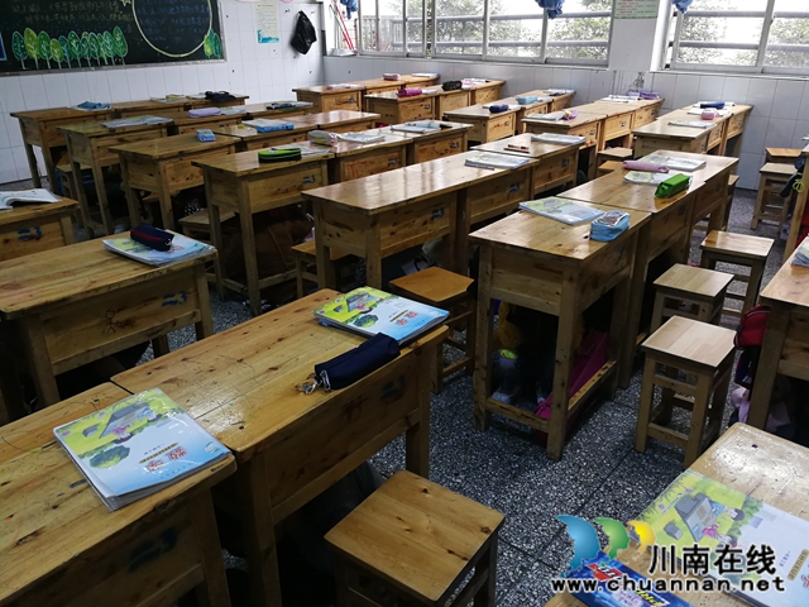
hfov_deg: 65.3
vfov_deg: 51.4
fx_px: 631
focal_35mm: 27
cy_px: 304
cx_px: 404
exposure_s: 1/33.3
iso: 200
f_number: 2.2
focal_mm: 3.95
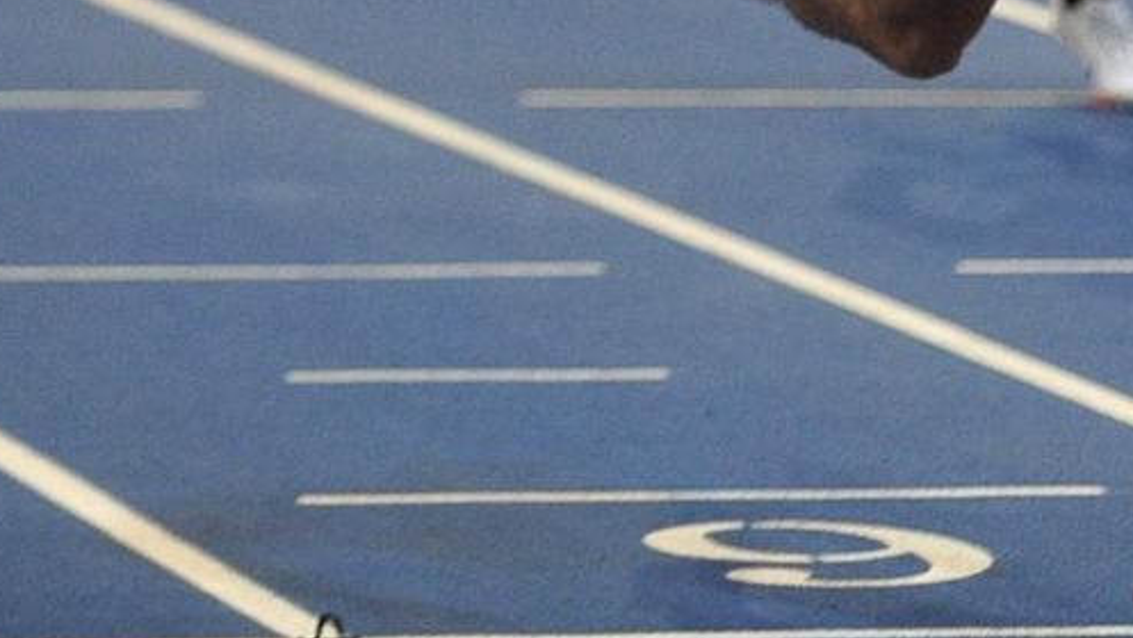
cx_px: 951
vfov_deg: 2.7
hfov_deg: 4.7
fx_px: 13675
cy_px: -537
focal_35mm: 455
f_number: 2.8
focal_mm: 135
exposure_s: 1/500
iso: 3200
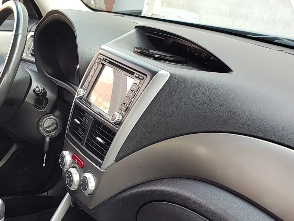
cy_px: 233
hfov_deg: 31.2
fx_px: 459
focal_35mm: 54
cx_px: -36
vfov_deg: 25.4
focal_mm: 5.56
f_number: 1.8
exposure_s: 1/100
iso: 129
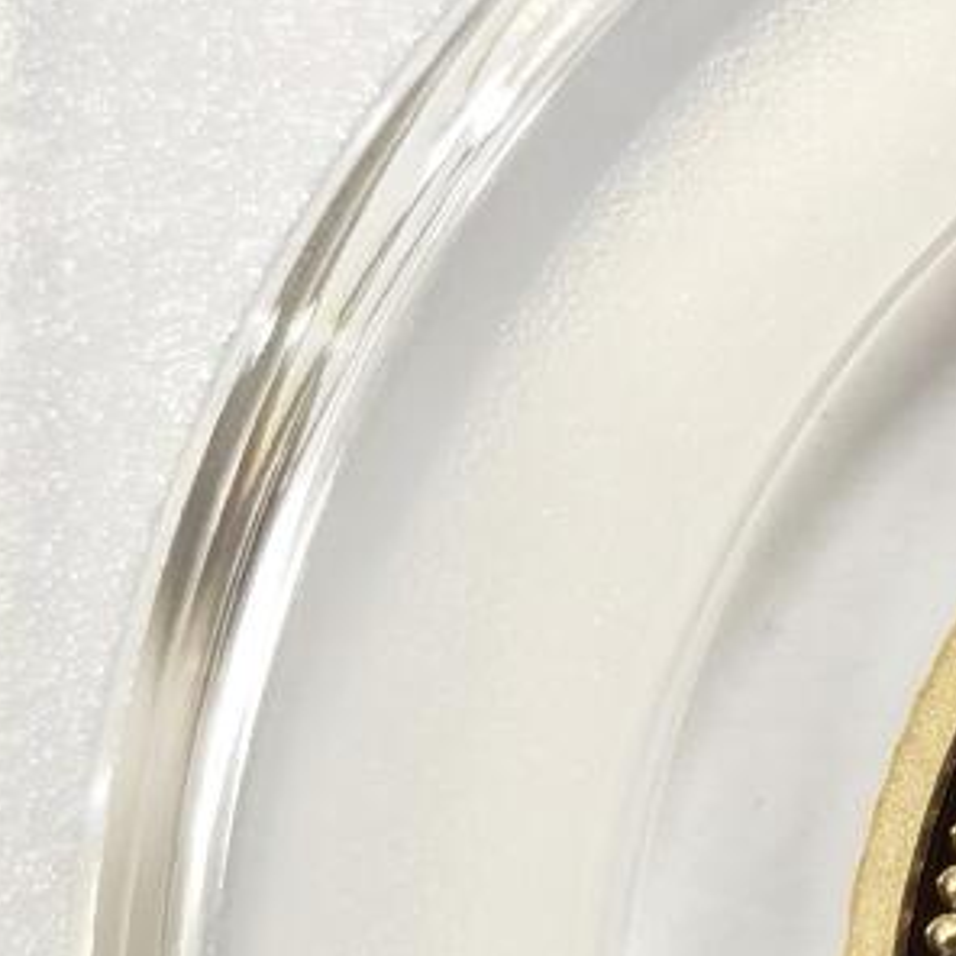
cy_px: 255
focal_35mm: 291
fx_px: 9092
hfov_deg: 5.9
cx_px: 1780
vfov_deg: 6.0
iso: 160
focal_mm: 5.56
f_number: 16
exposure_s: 1/100
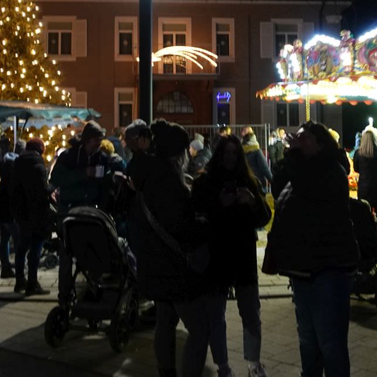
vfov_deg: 32.7
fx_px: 628
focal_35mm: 51
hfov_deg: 33.4
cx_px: 187
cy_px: 88
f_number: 1.8
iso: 640
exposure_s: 1/30
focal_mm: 8.8
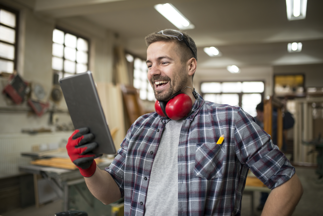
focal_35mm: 35
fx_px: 314
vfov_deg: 37.9
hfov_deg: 54.4
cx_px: 162
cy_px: 108
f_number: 1.4
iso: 640
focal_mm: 35
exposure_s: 1/400
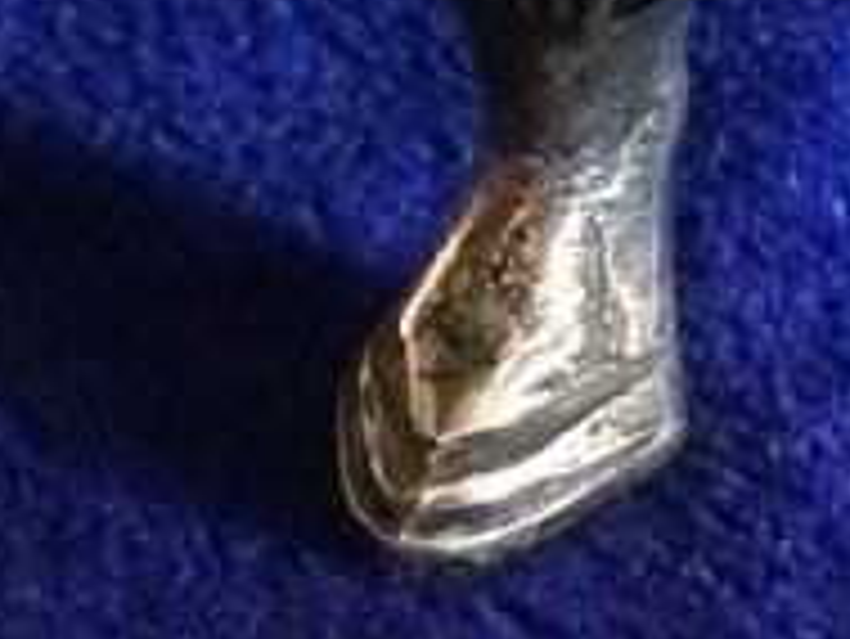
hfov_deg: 13.8
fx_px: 3514
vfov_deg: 10.3
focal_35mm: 143
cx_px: 481
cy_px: 7
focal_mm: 4.12
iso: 1250
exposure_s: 1/15
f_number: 2.2
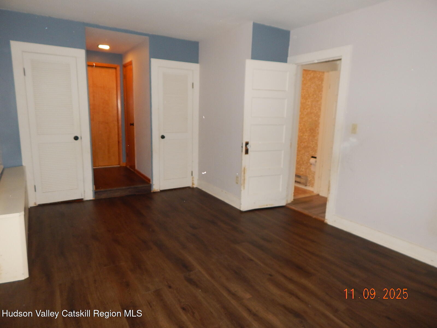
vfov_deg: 61.1
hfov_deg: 76.4
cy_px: 164
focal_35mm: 22
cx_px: 218
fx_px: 278
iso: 200
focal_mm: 4
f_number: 3
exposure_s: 1/30
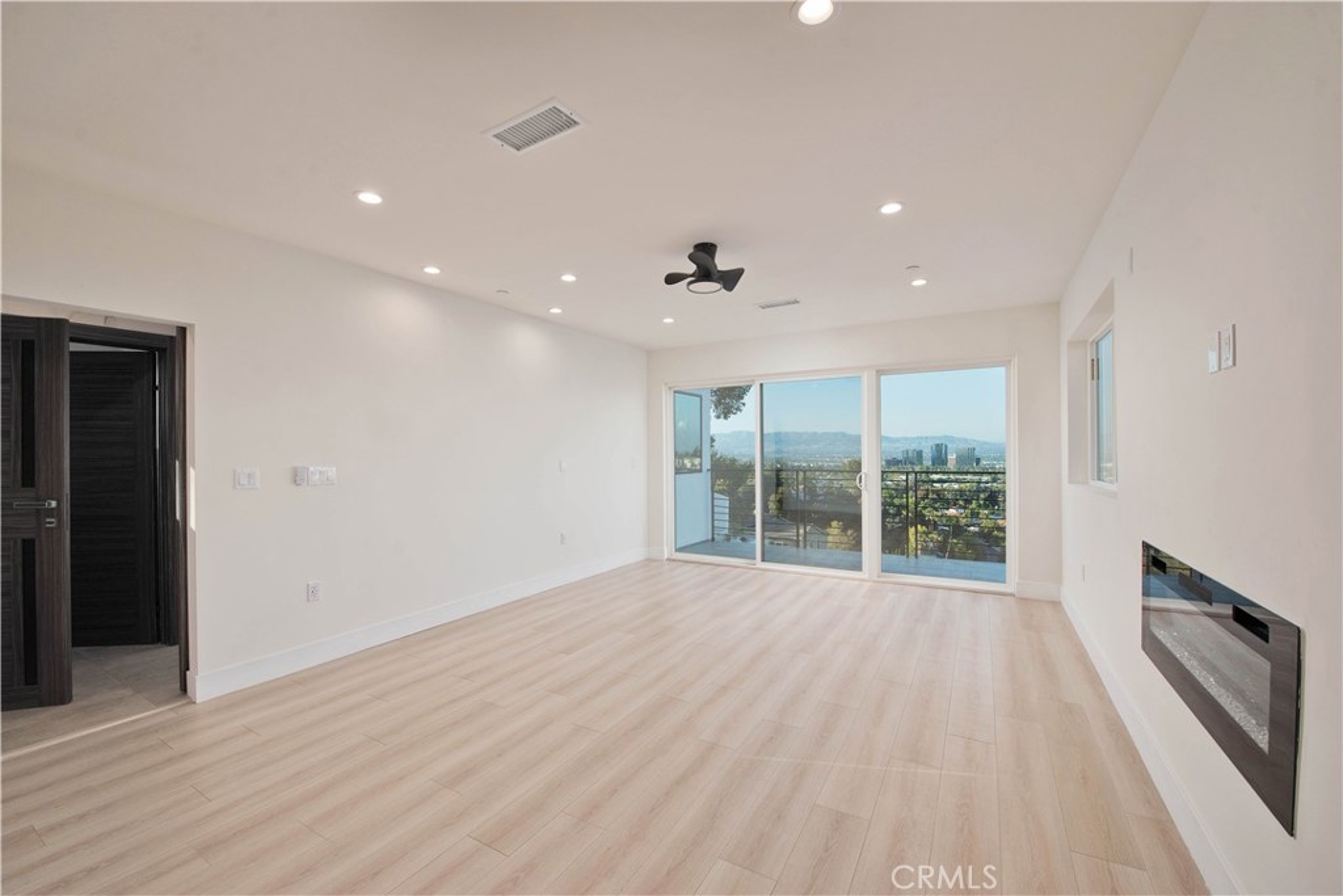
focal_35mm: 14
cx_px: 672
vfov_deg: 81.2
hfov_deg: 104.2
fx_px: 522
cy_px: 448
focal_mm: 14
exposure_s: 1/400
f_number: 7.1
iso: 400
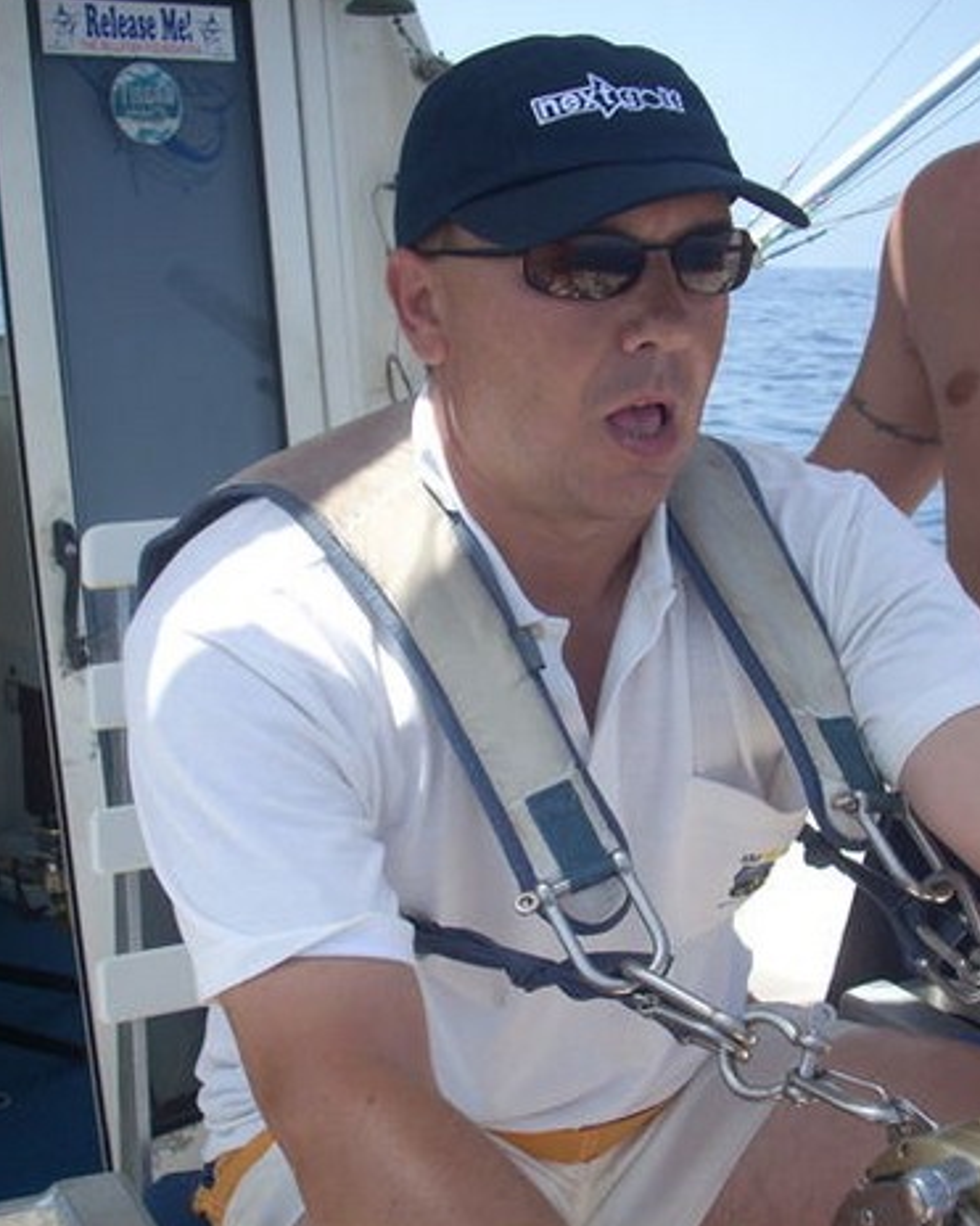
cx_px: 523
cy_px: 605
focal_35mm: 49
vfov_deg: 38.1
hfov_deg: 30.8
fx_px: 1777
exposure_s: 1/155
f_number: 5.6
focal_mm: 6.2
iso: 64
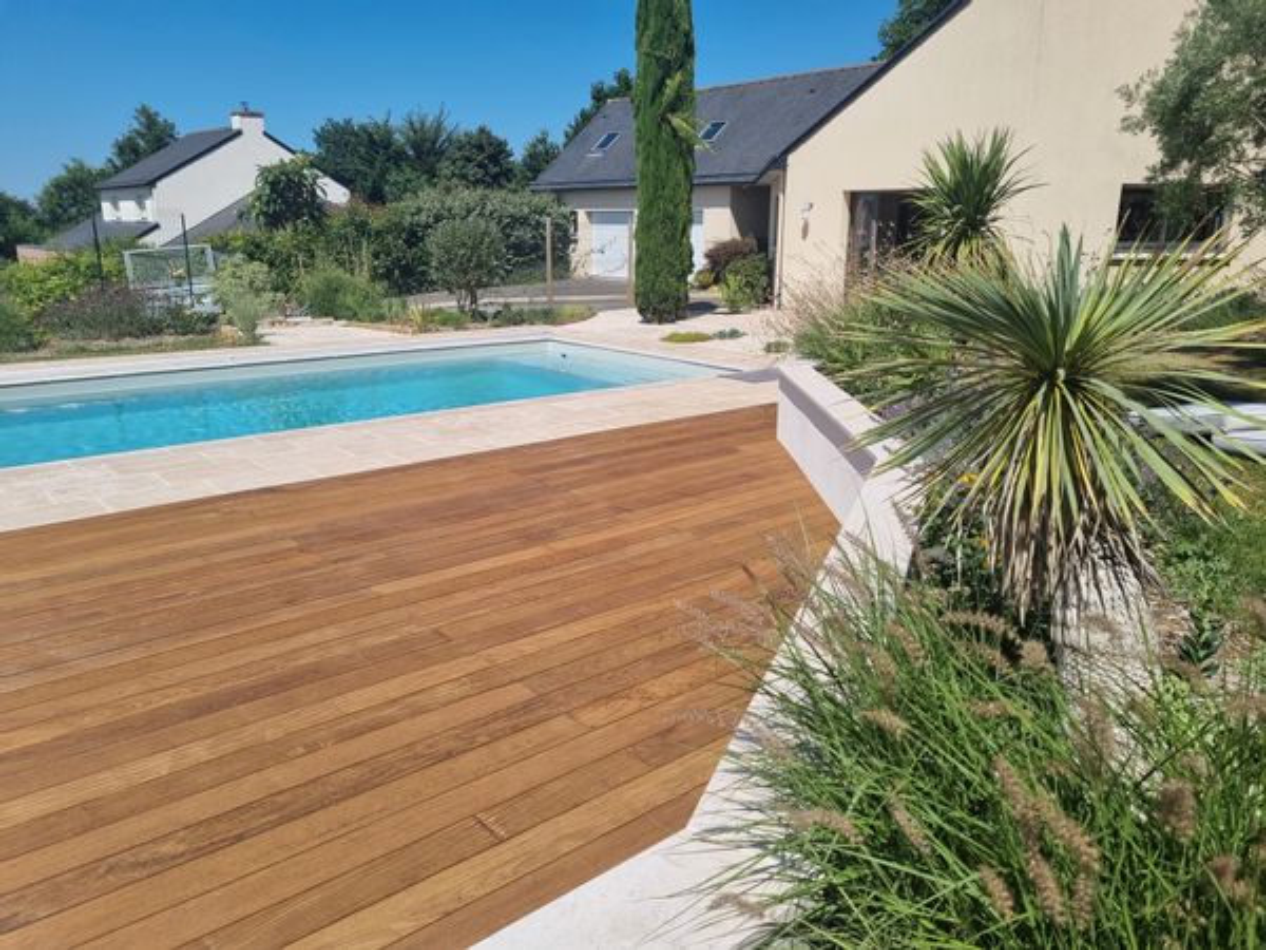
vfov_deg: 53.1
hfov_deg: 67.3
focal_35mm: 26
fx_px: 951
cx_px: 633
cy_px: 475
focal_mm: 5.4
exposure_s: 1/4160
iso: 50
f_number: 1.8
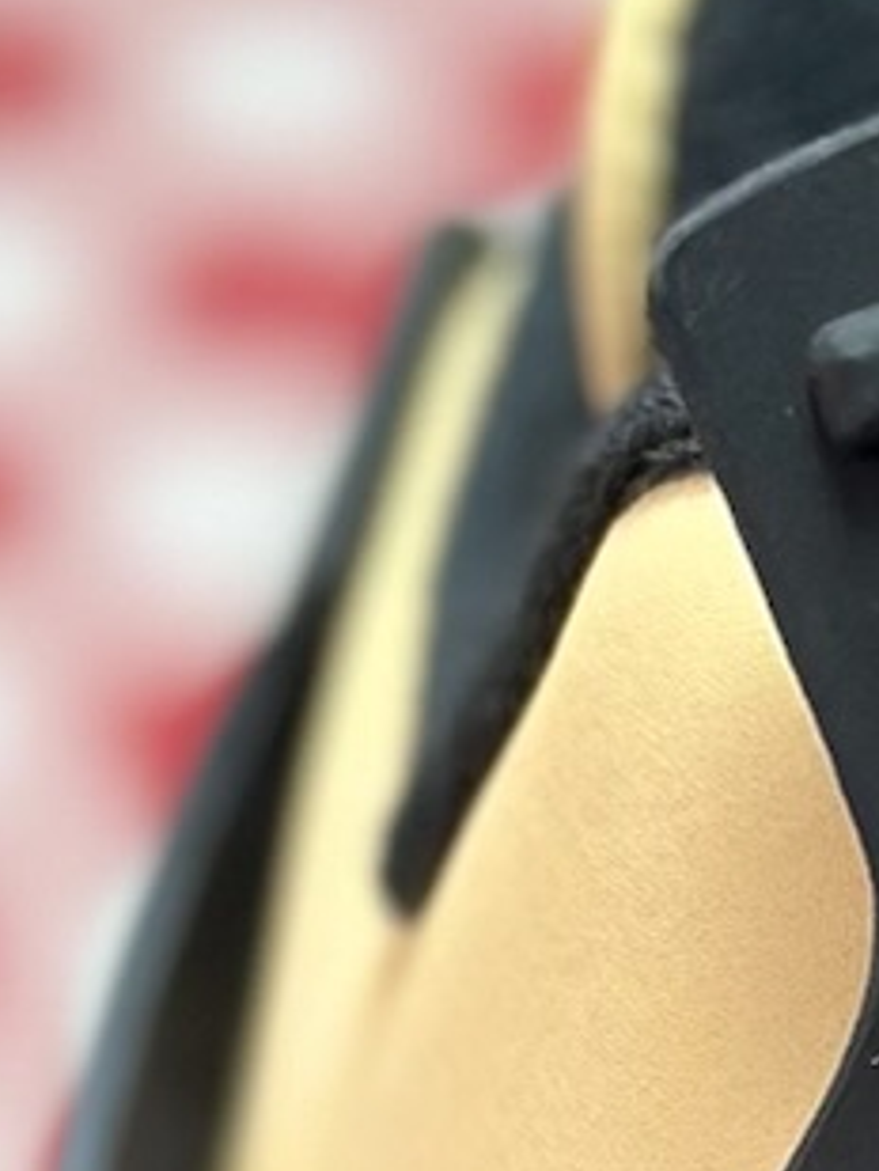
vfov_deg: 6.1
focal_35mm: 318
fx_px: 10759
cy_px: 1948
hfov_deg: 4.6
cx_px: 1455
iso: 80
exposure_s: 1/638
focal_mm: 6.86
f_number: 1.78
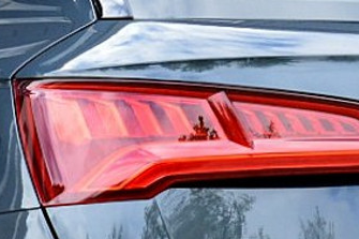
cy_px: 249
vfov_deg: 5.7
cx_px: 118
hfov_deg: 8.5
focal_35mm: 241
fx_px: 2402
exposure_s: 1/125
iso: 400
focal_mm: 28
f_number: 9
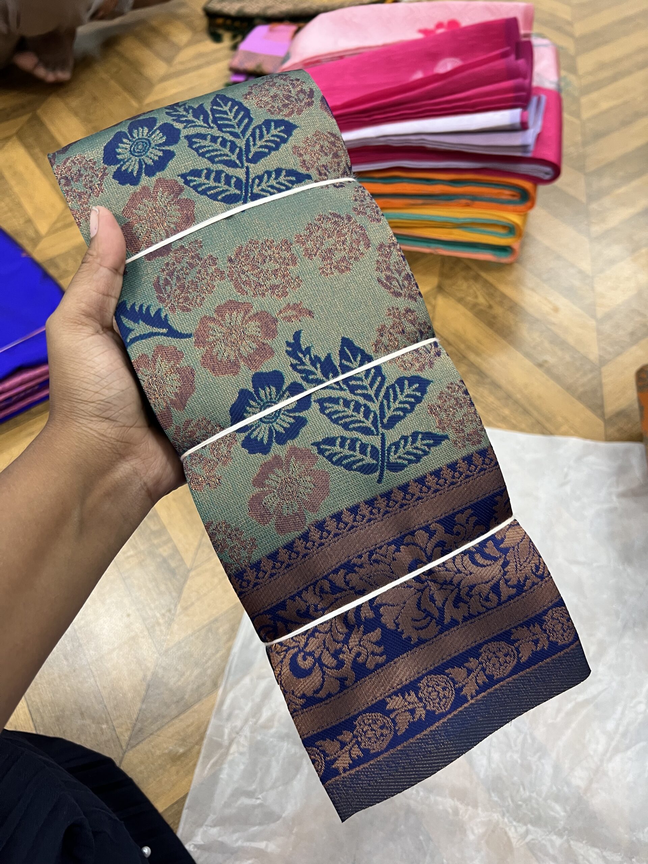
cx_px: 324
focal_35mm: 26
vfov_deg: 67.3
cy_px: 432
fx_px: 649
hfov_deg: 53.1
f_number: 1.5
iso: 125
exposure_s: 1/50
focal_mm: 5.7
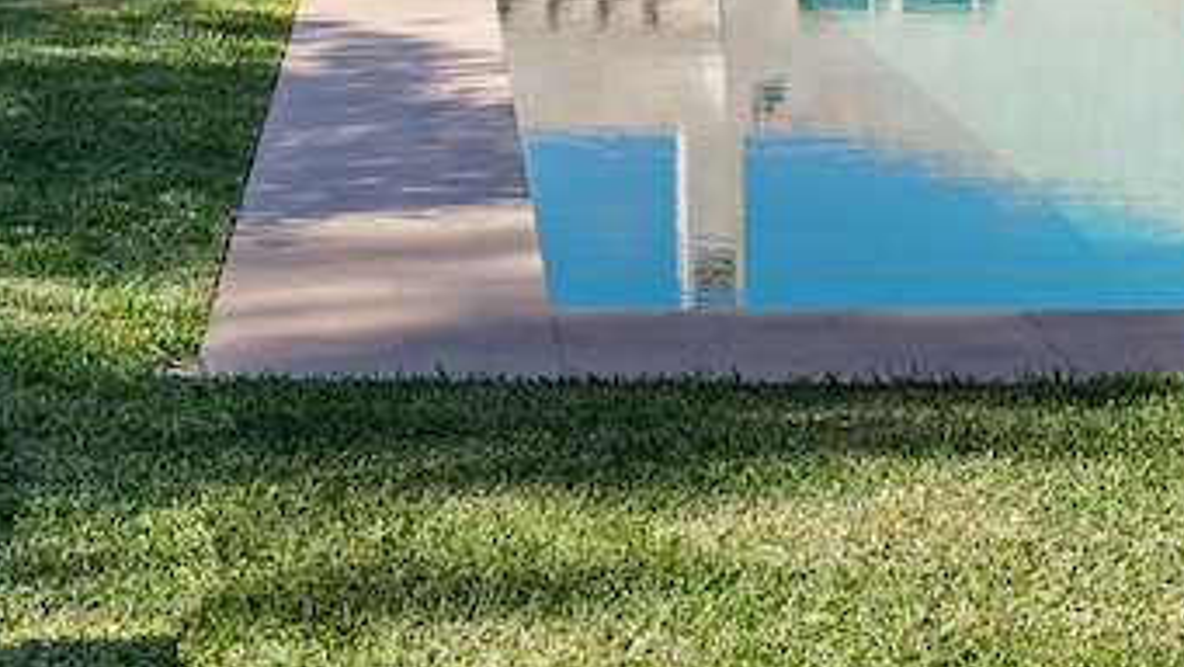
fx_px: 3643
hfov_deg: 18.4
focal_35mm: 116
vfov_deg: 10.1
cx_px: 382
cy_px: -400
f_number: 5
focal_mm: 29
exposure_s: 1/160
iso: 100
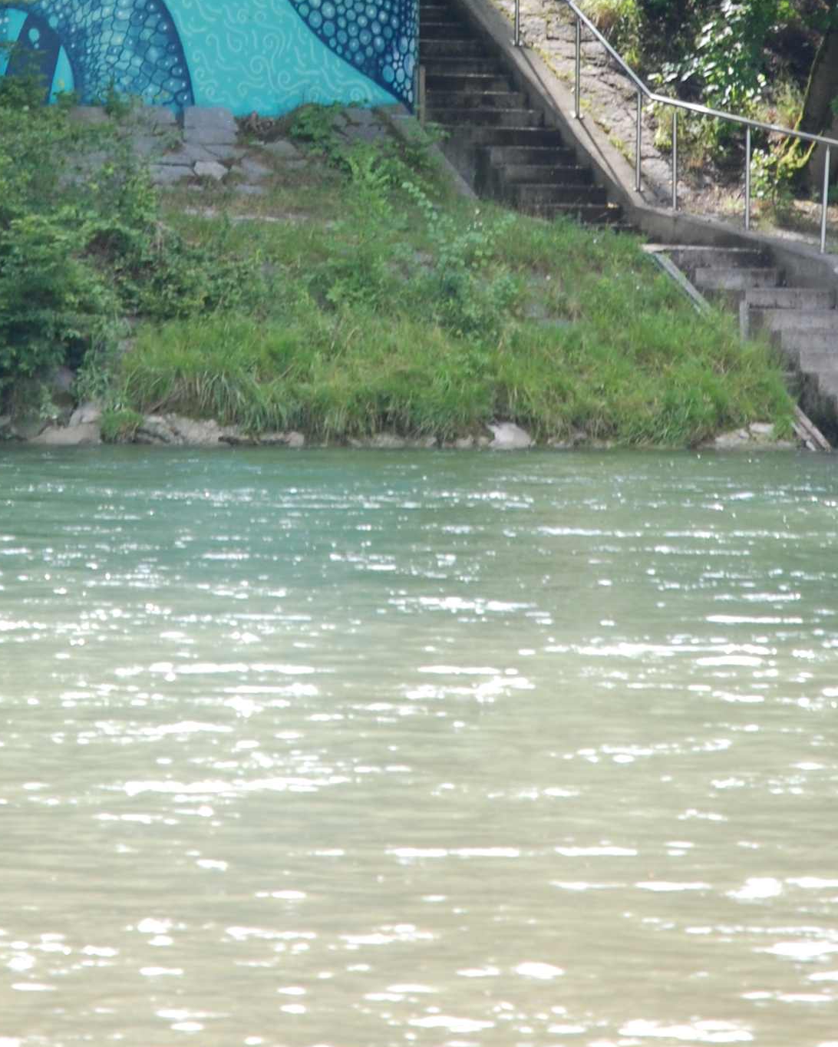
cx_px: 310
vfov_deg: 6.9
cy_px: 58
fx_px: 8677
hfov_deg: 5.5
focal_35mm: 280
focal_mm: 70
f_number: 4.5
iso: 200
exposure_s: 1/125
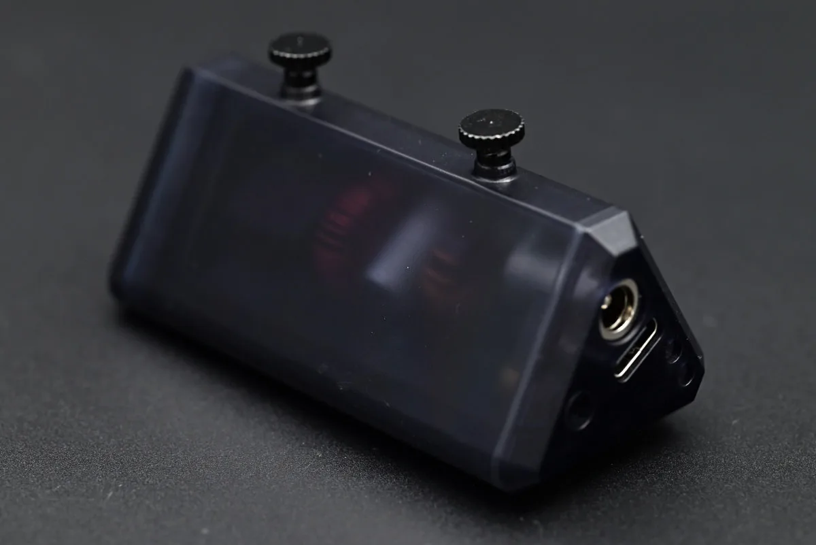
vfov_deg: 13.1
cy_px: 272
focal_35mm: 105
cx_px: 408
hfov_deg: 19.4
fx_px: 2381
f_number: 8
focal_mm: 105
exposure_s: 1/25
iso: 800
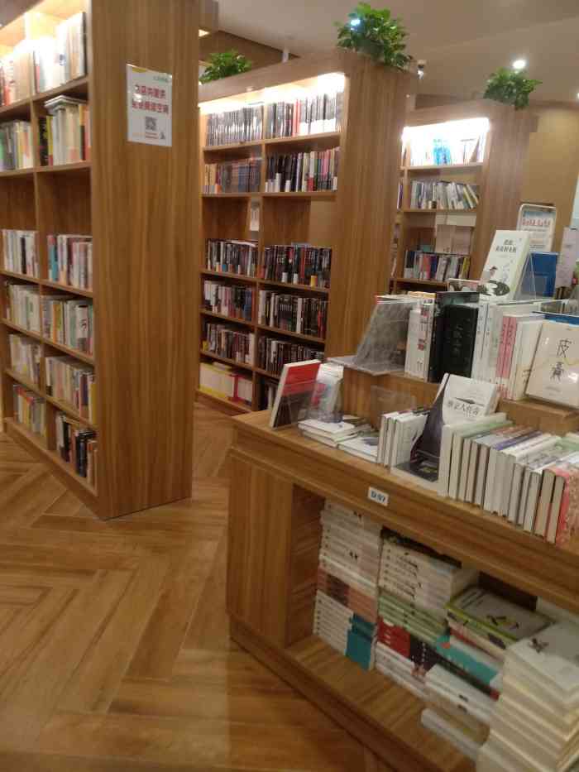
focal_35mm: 22
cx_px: 290
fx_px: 491
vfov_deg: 76.4
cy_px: 386
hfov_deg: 61.1
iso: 640
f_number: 2.2
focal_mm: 3.81
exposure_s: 1/33
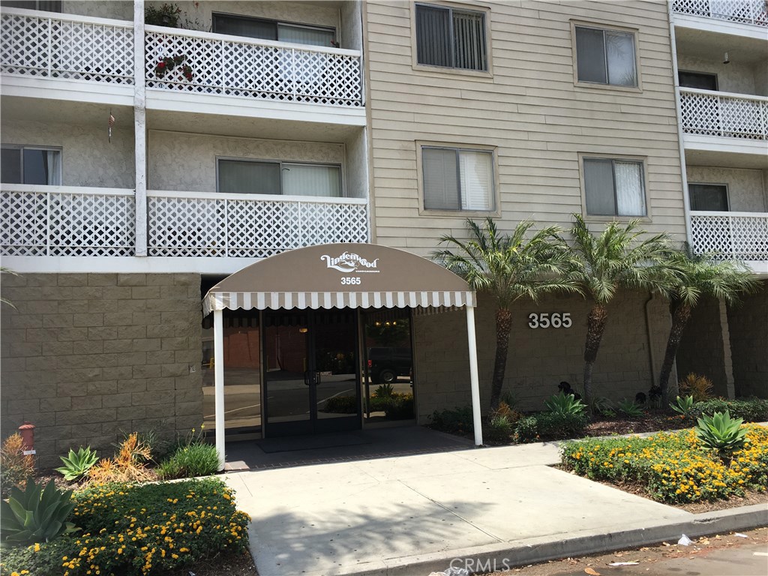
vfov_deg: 48.2
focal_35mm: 29
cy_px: 288
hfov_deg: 61.7
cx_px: 384
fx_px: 643
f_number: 2.2
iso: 25
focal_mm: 4.15
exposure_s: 1/1012
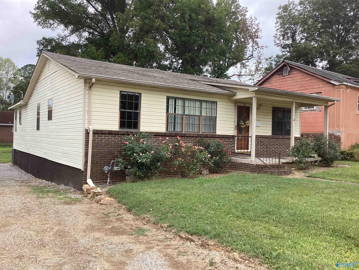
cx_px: 180
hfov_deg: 58.4
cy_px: 135
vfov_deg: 45.4
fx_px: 321
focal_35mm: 31
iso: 25
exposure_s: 1/360
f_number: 2.4
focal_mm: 3.3
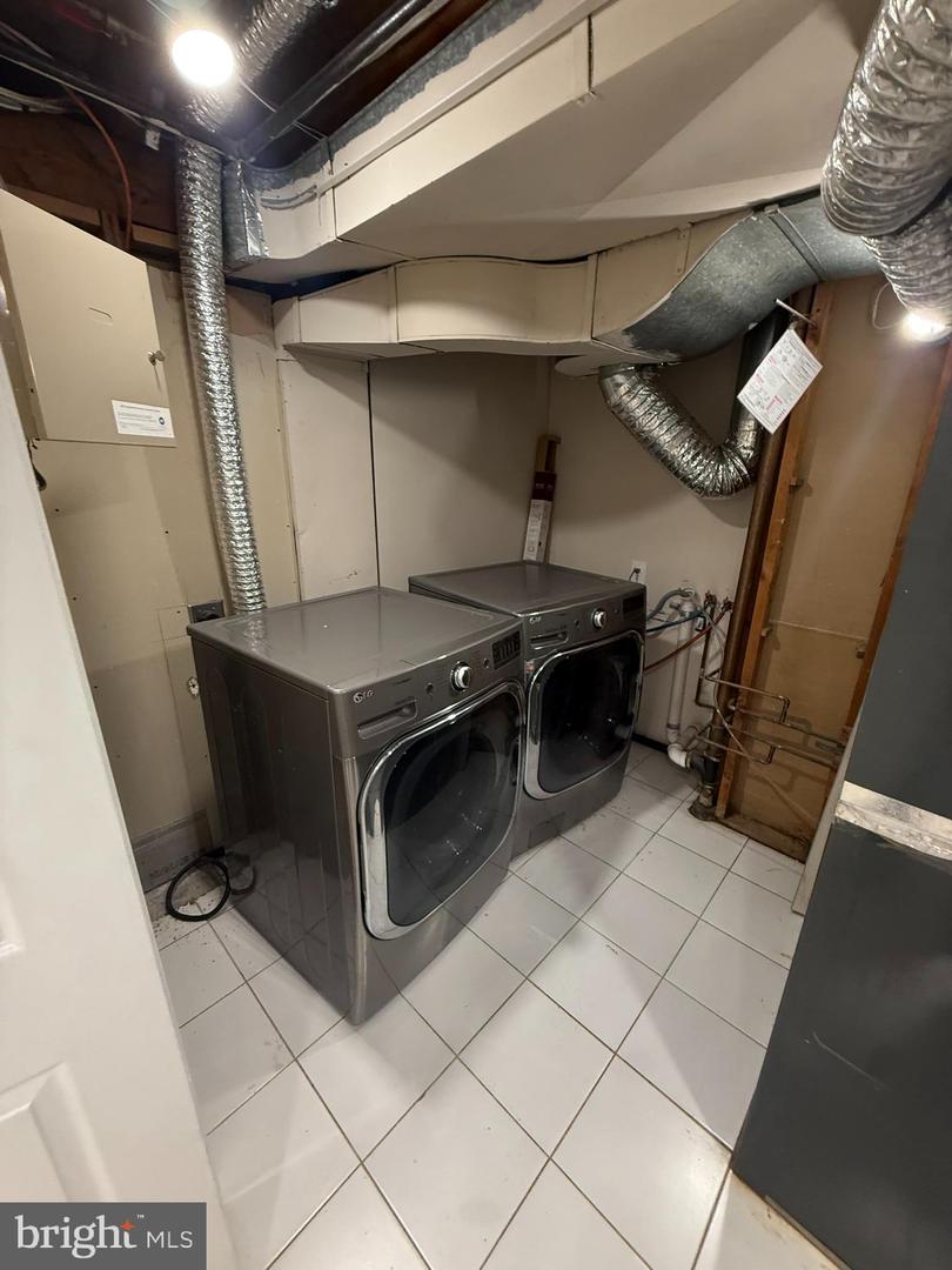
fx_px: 513
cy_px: 635
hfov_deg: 85.7
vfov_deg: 102.1
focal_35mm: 14
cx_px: 476
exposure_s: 1/60
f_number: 2.2
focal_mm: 2.22
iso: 250
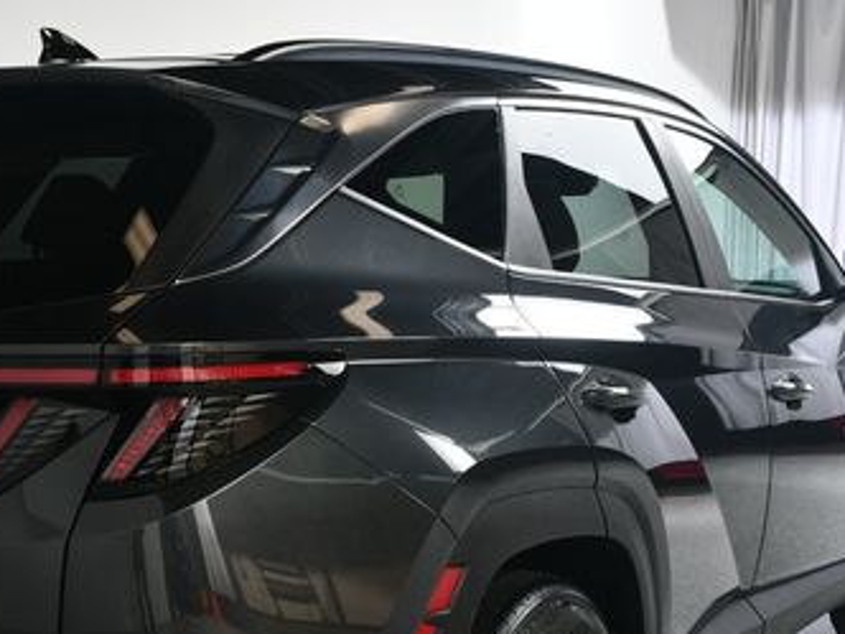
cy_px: 522
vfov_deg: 22.9
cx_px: 247
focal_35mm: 63
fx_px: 1538
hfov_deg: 30.4
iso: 100
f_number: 9
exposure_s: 1/160
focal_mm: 23
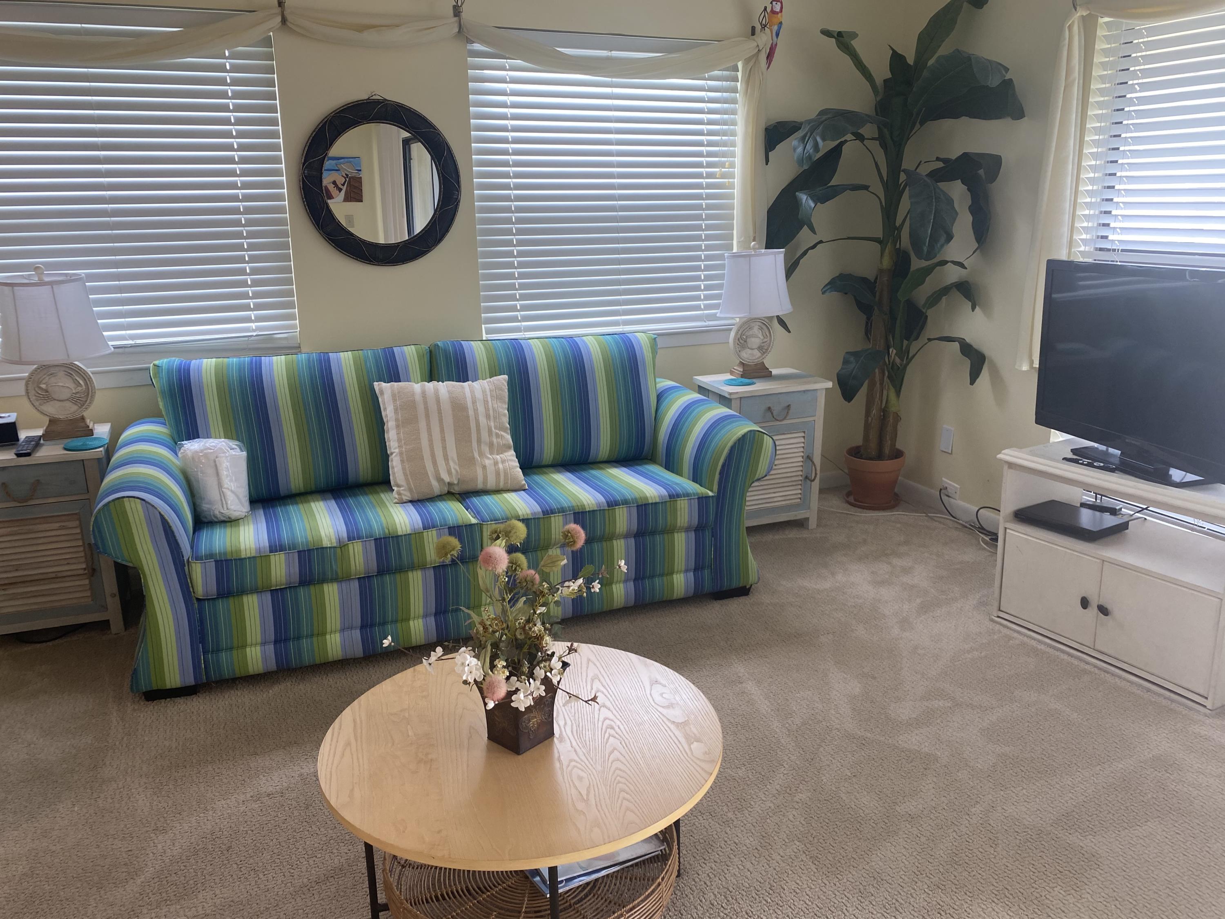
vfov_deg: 53.1
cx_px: 612
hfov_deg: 67.3
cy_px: 460
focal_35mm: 26
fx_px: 920
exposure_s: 1/120
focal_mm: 4.25
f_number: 1.8
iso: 80
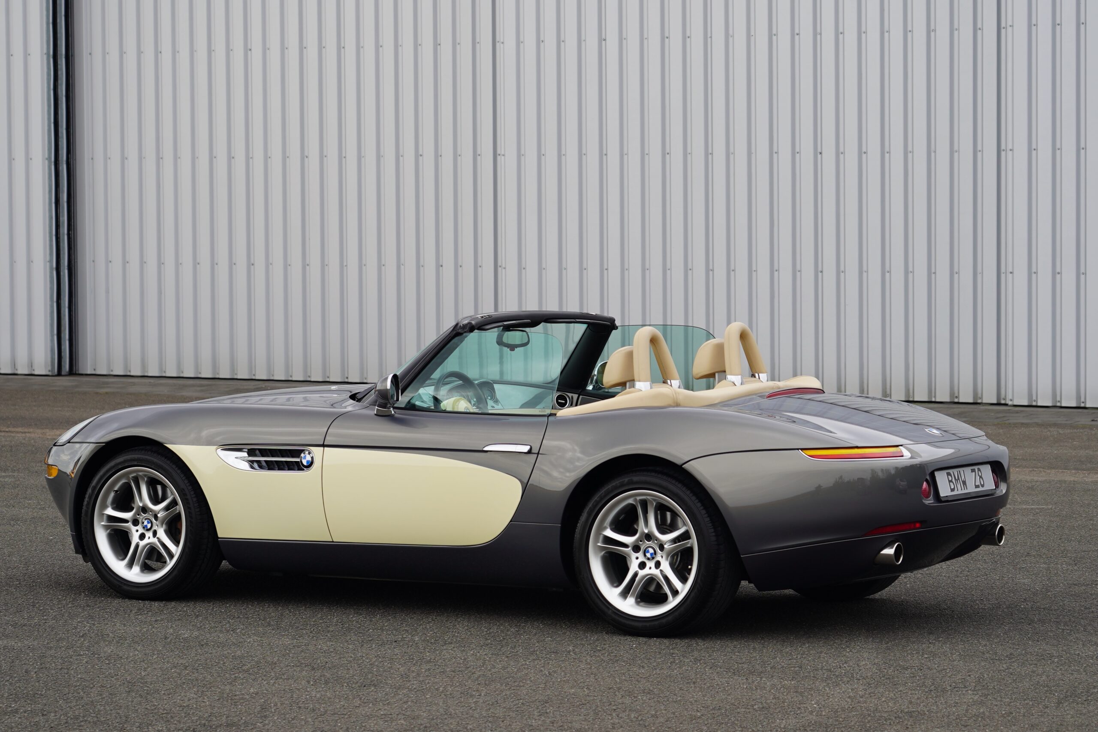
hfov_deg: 17.9
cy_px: 366
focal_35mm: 114
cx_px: 549
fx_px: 3477
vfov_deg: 12.0
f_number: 4.5
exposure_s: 1/160
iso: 100
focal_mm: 76
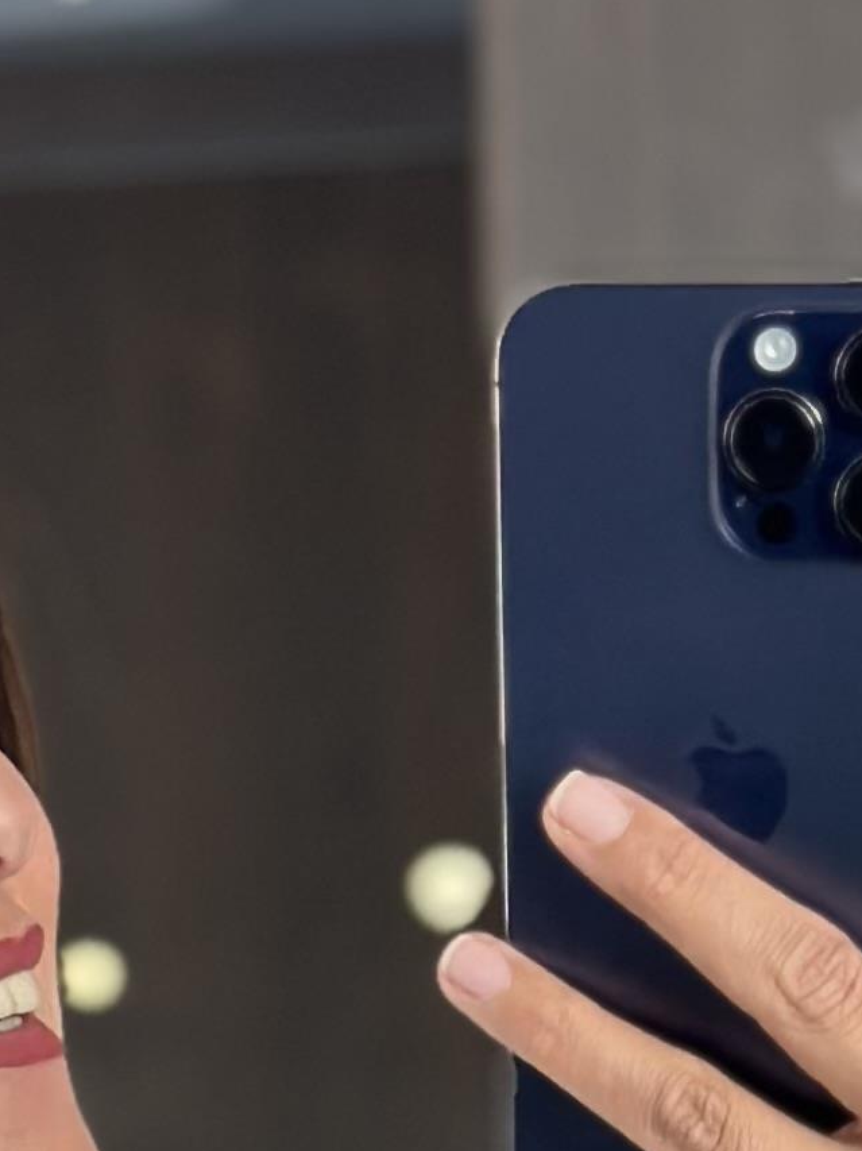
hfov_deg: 6.5
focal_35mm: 227
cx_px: -100
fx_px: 7543
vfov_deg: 8.3
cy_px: 2216
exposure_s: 1/75
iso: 100
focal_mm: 6.86
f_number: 1.78
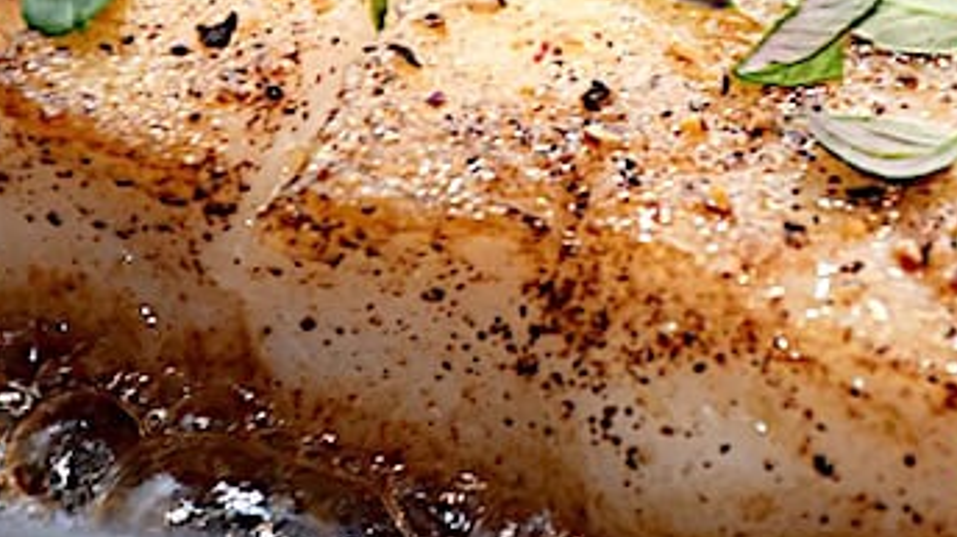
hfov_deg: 3.5
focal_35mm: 609
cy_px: 35
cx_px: 584
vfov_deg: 2.0
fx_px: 15444
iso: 900
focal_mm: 130
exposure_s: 1/60
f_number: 5.6
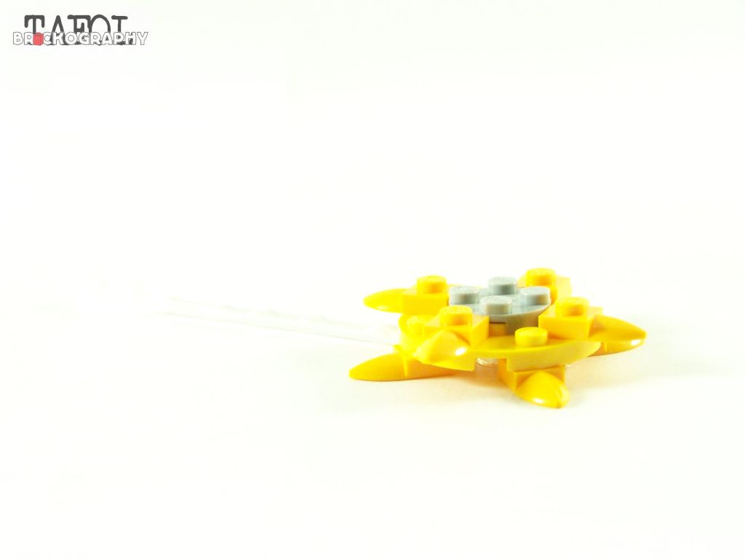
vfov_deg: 19.6
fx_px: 1614
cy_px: 280
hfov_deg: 26.0
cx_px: 372
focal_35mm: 75
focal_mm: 12.4
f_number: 3.6
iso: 400
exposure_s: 1/60
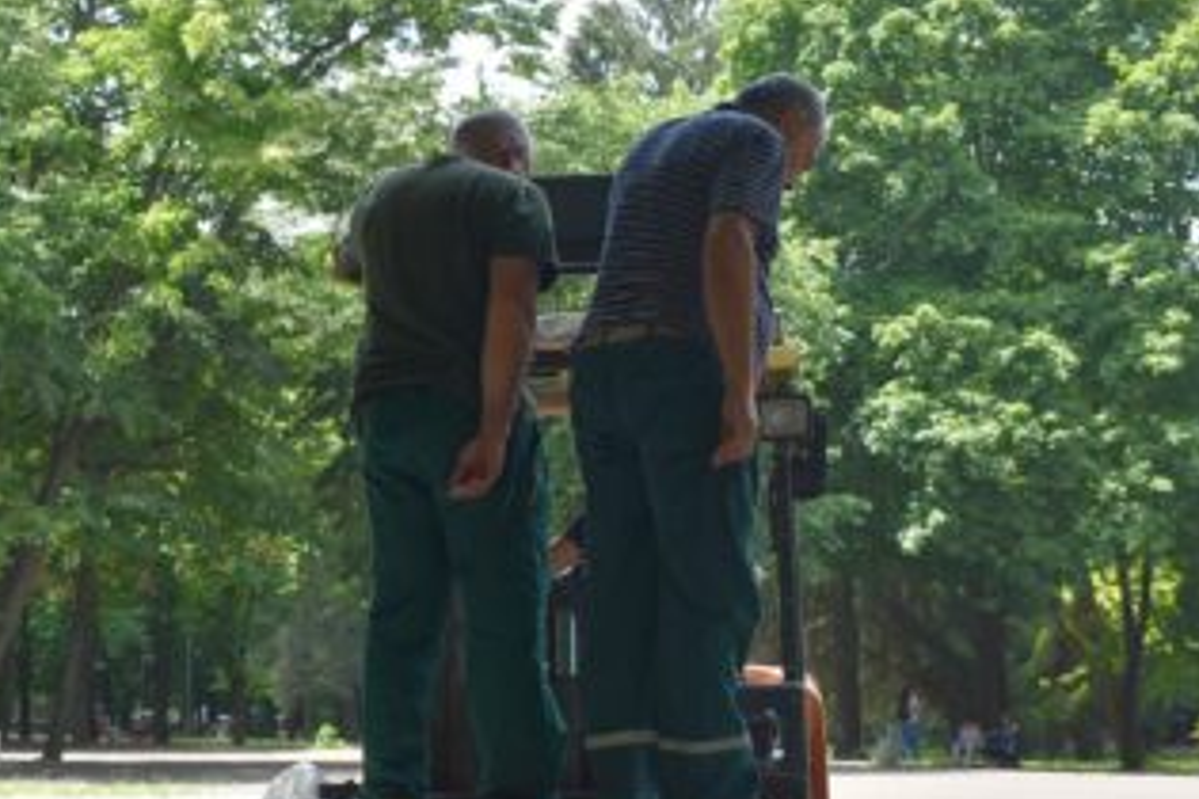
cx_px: 396
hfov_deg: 23.3
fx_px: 2897
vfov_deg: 15.6
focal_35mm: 87
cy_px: 666
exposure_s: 1/250
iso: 200
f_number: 6.3
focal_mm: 29
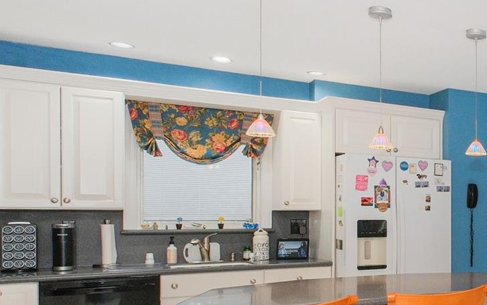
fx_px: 571
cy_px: 227
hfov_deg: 36.8
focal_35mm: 43
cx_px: 567
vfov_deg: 29.4
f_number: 8
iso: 800
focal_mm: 10
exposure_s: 1/50
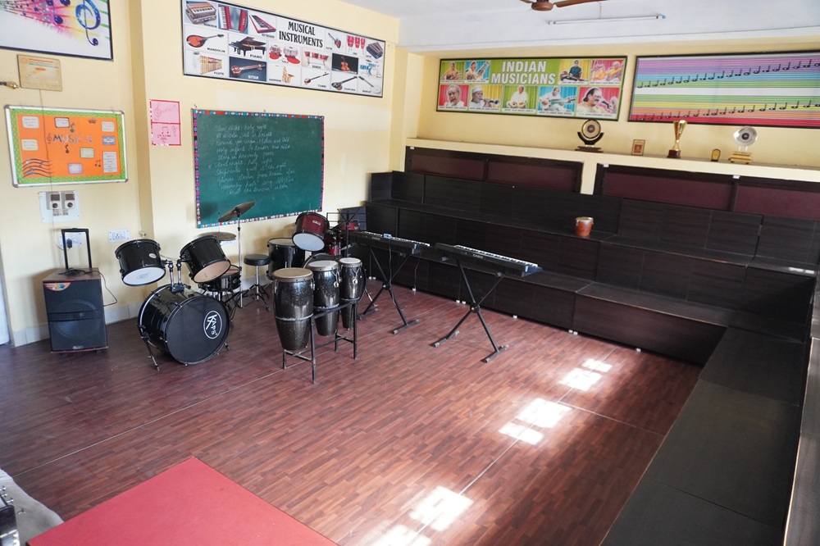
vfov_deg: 53.1
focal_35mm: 24
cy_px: 273
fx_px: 546
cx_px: 410
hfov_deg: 73.8
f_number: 3.5
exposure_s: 1/160
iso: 2500
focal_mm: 16
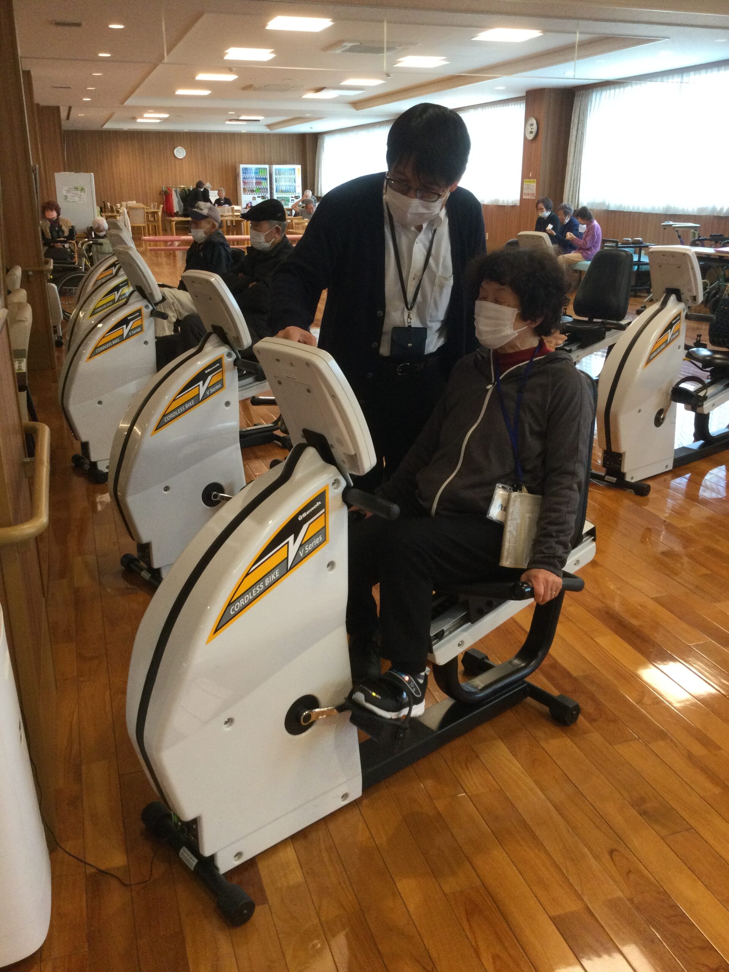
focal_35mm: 31
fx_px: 870
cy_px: 486
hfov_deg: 45.4
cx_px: 364
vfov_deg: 58.4
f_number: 2.4
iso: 50
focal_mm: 3.3
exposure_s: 1/30
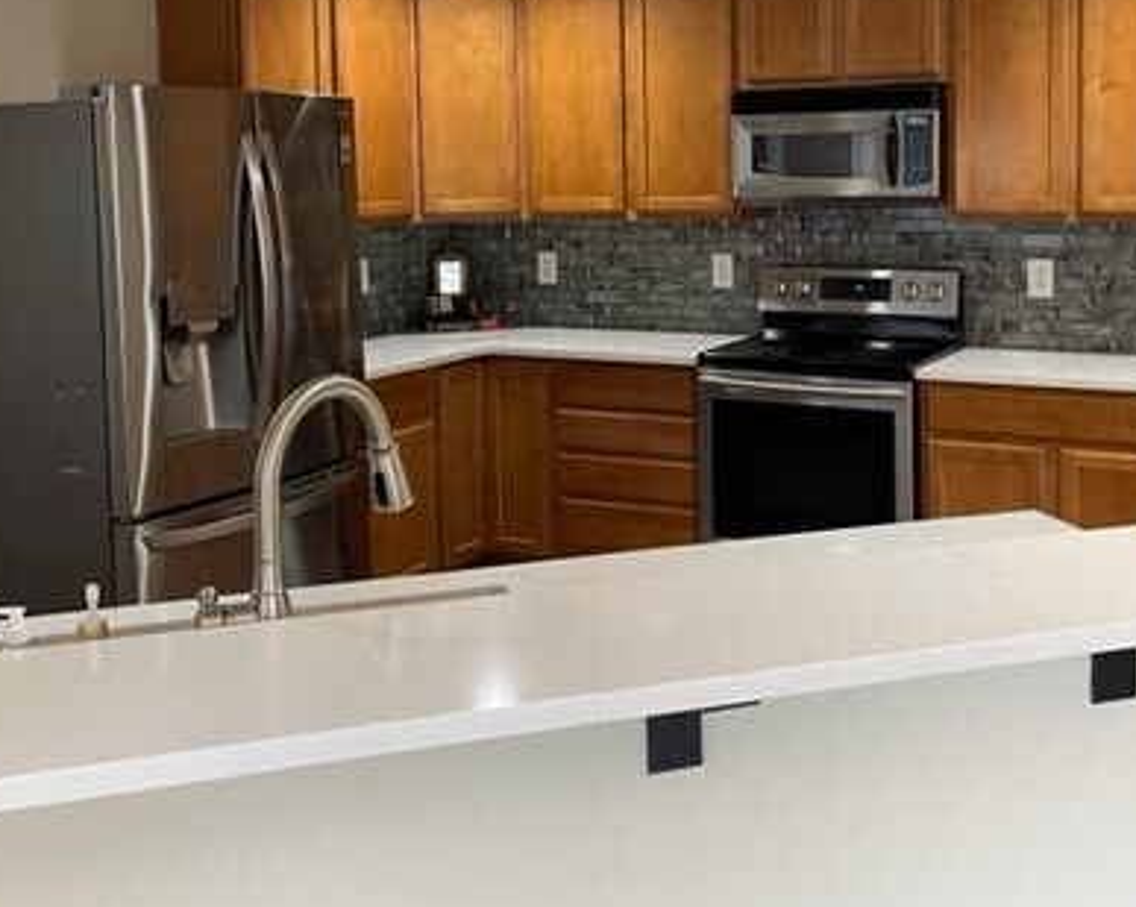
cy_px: 238
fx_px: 1411
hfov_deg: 43.5
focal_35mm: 42
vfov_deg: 34.9
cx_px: 707
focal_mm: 5.1
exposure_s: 1/60
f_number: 1.6
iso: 100
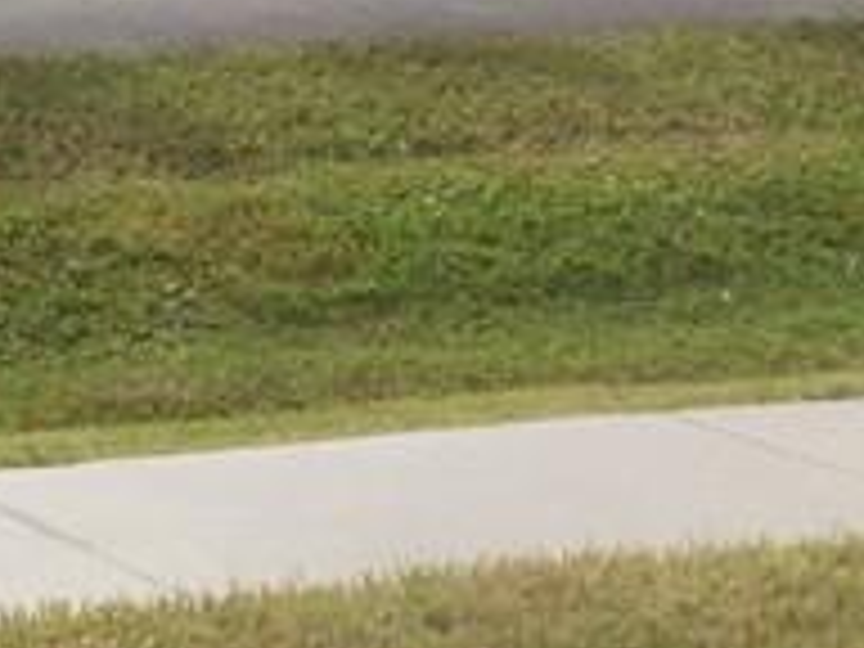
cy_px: -360
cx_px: -99
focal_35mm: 181
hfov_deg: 10.8
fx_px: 4518
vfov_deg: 8.0
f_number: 3.4
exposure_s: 1/160
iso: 200
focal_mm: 6.2
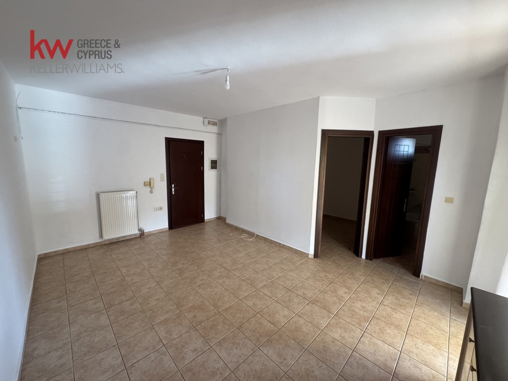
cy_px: 190
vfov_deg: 85.7
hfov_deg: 102.1
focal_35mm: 14
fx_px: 205
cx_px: 254
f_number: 2.2
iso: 320
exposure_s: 1/86
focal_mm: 2.22
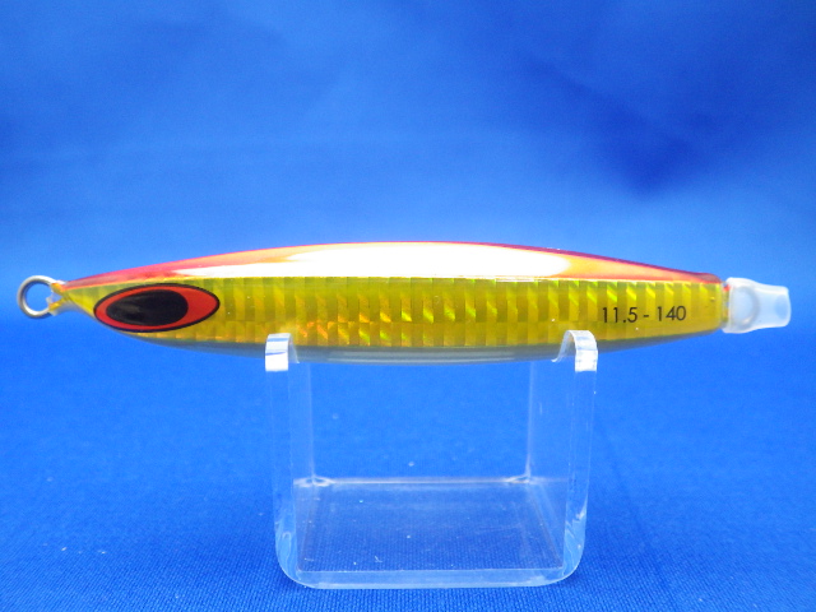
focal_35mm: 31
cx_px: 408
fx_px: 731
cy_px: 306
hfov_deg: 58.4
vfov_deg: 45.4
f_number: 2.3
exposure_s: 1/45
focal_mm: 5.5
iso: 400
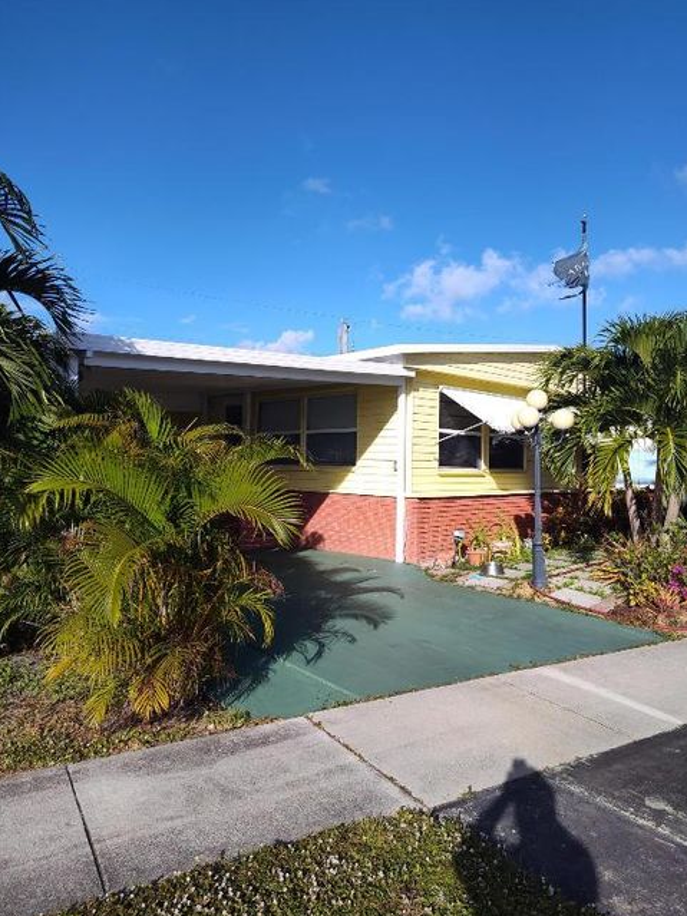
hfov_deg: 56.8
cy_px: 445
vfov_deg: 71.6
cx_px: 346
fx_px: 635
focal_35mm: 24
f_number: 1.8
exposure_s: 1/1674
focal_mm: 5.56
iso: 100
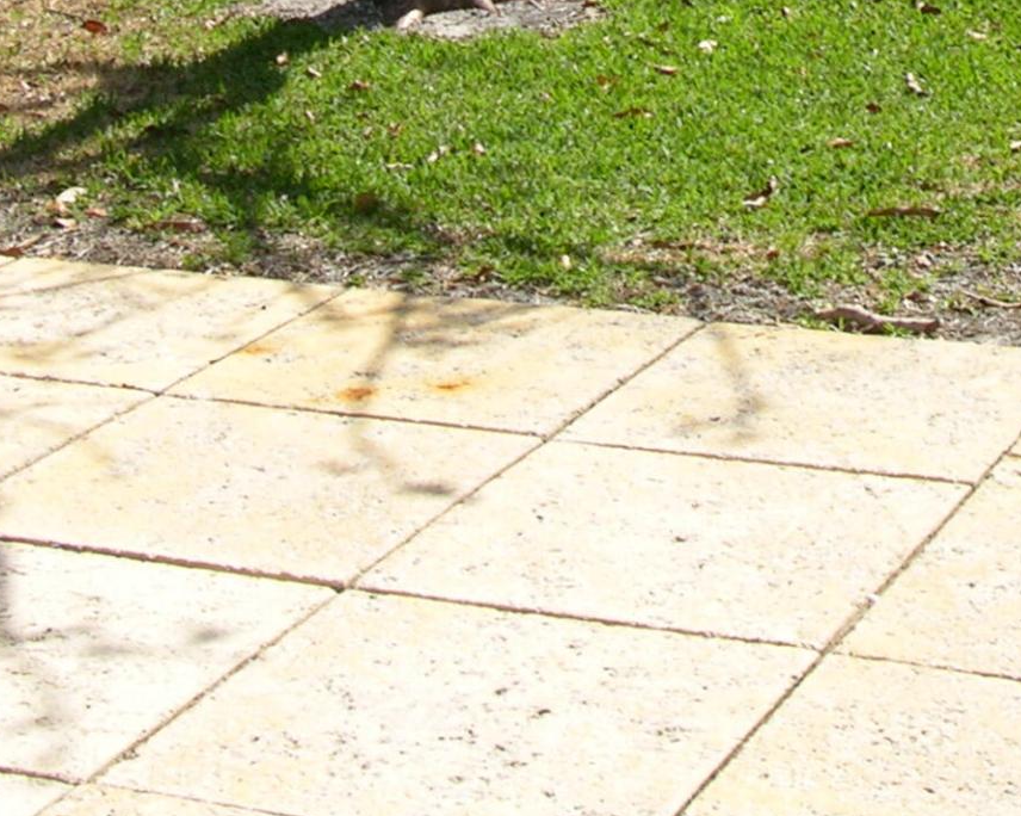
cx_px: 749
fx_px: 3473
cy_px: -356
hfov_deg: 16.6
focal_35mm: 115
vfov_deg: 12.8
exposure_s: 1/181
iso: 50
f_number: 6.3
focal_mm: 8.9
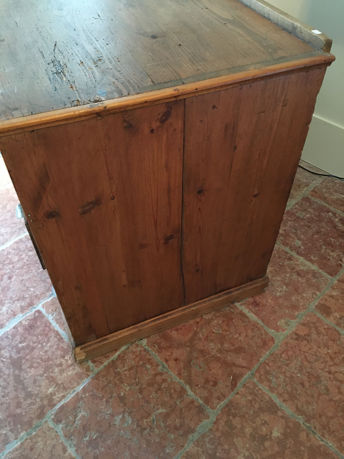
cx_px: 172
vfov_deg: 61.7
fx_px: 384
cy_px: 230
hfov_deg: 48.2
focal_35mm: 29
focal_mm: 4.15
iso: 400
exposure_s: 1/17
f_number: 2.2
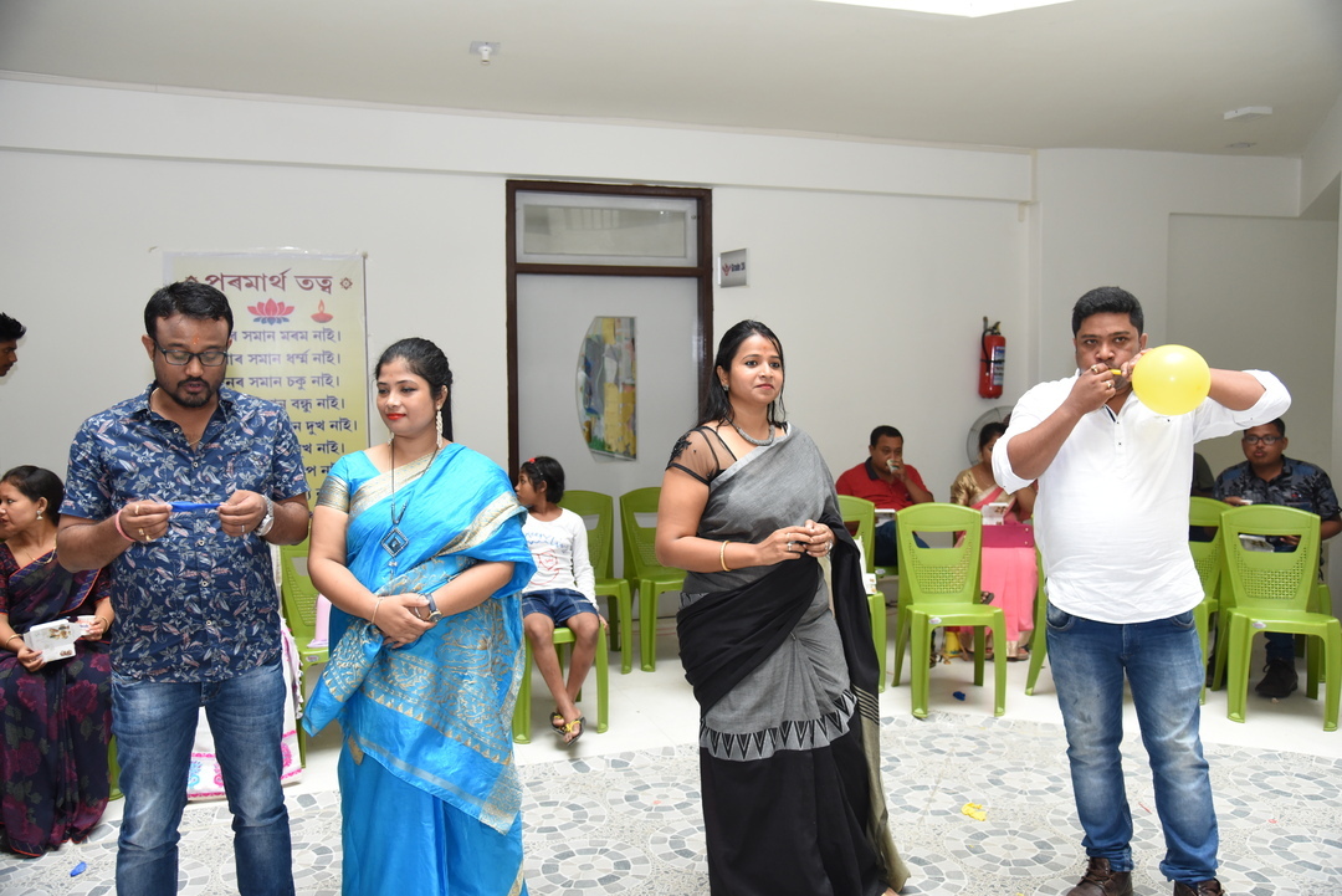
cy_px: 448
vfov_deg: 43.6
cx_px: 671
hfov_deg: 61.9
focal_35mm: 30
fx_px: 1119
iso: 1600
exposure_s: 1/100
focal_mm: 30
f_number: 4
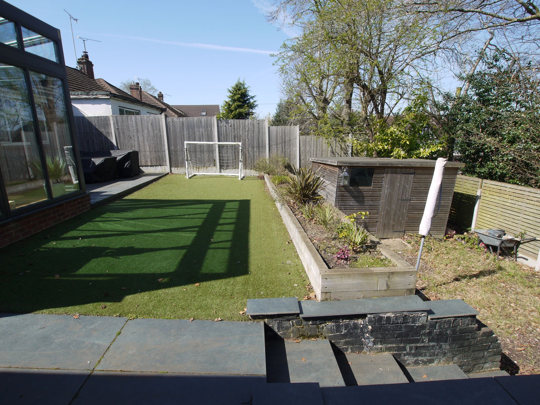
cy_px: 202
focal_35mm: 18
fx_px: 281
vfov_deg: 71.6
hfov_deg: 87.8
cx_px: 270
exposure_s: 1/250
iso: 100
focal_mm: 9
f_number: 7.1
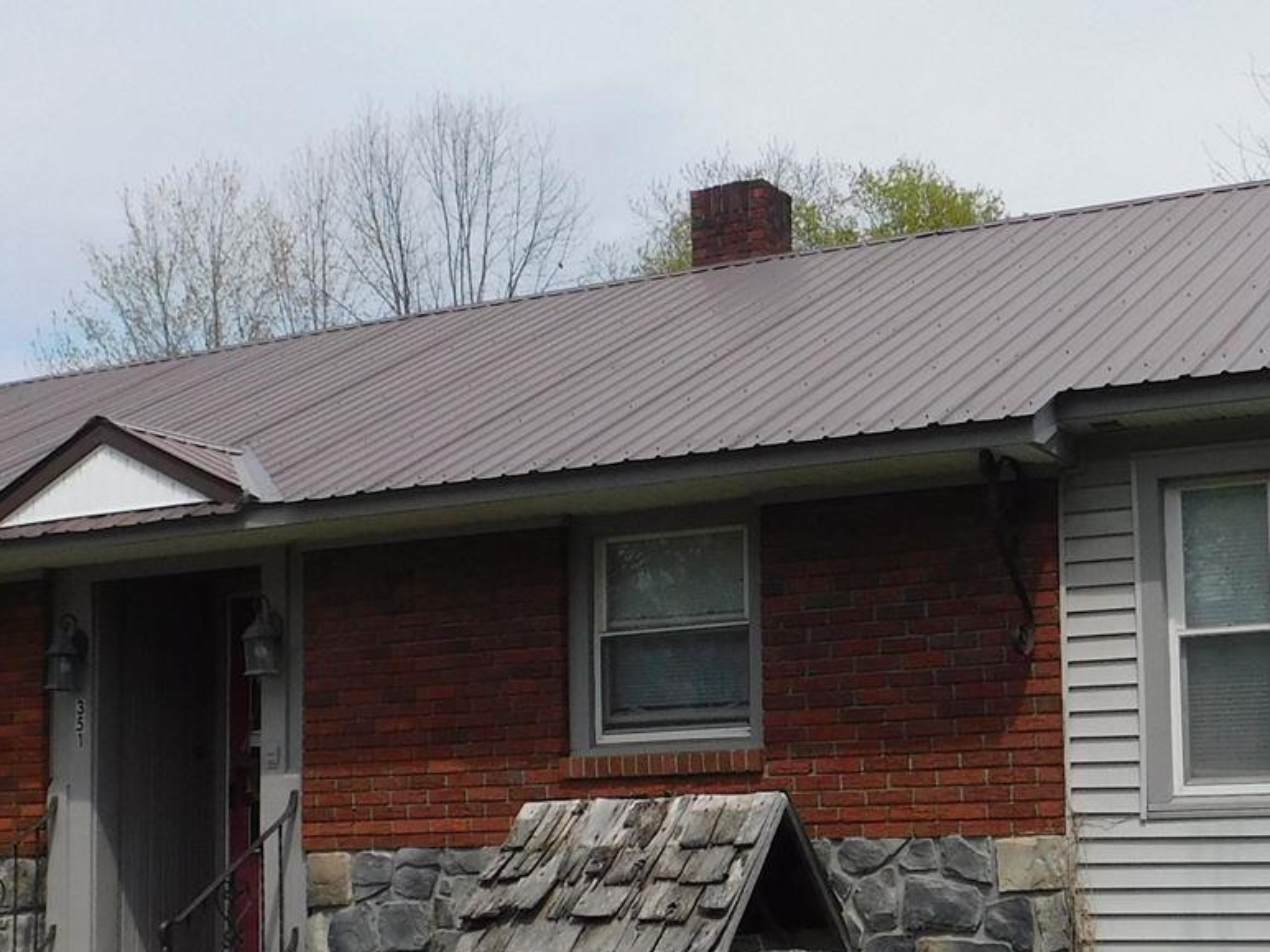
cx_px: 693
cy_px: 658
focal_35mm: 61
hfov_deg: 31.7
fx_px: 2238
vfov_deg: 23.9
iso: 125
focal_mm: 4
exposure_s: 1/640
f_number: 6
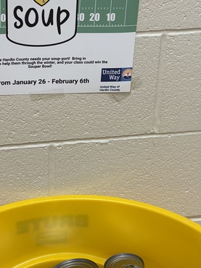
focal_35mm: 72
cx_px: 65
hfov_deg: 20.3
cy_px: 124
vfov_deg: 27.0
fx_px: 558
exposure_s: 1/60
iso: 64
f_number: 1.6
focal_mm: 5.96
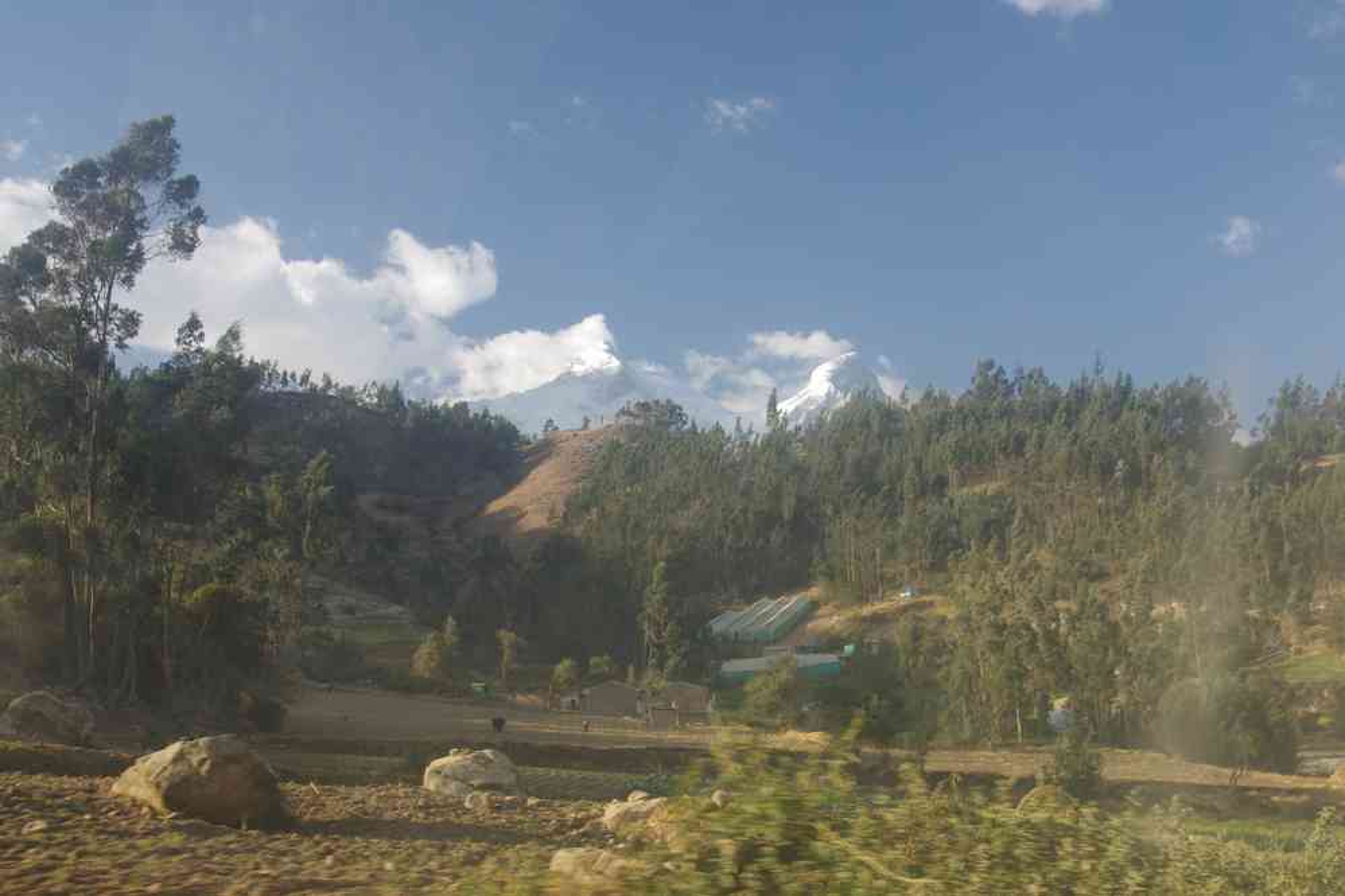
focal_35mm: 46
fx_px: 1737
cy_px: 448
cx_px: 672
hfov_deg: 42.3
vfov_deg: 28.9
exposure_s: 1/60
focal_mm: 31
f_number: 9
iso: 200
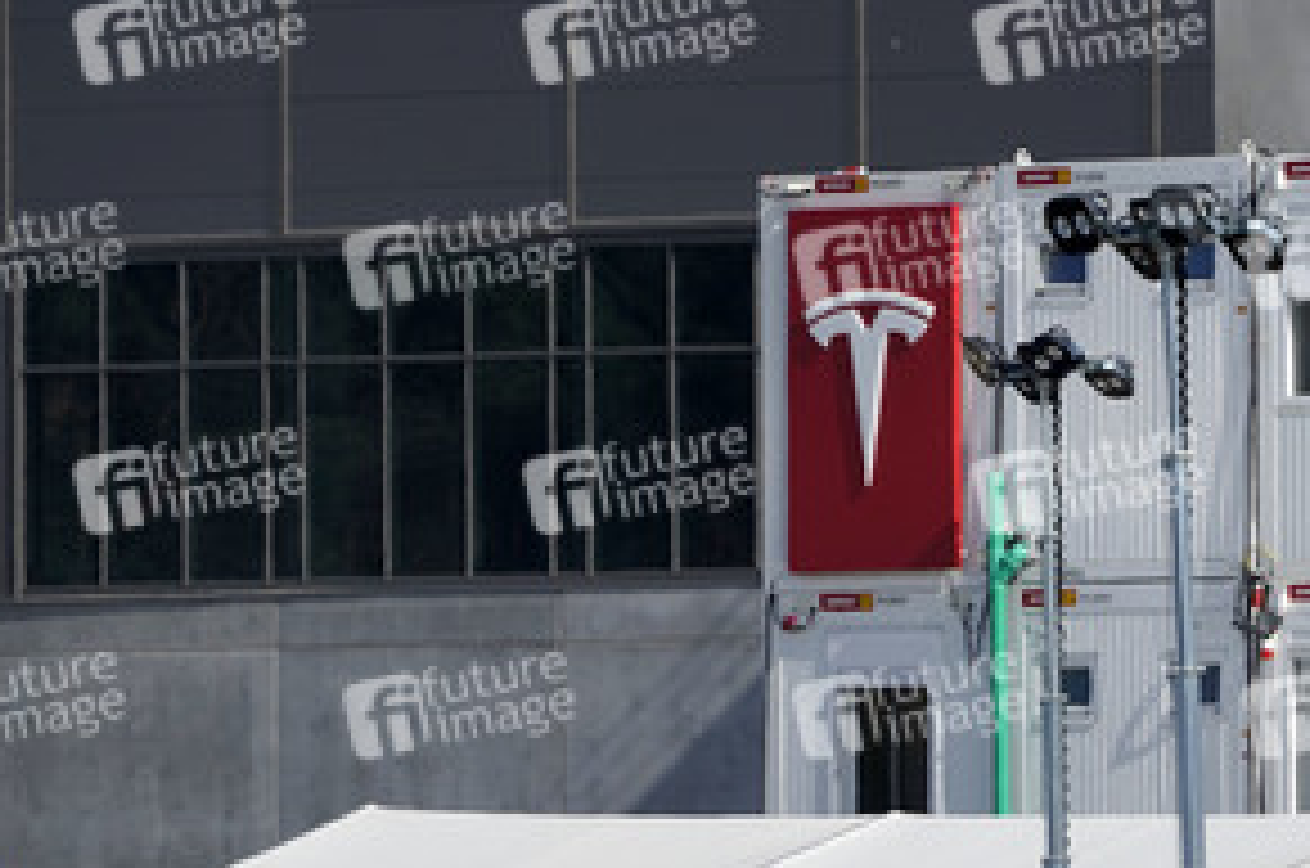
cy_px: 369
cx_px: 970
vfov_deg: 1.5
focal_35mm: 931
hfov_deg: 2.2
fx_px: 33822
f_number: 10
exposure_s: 1/1600
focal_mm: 600
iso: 640
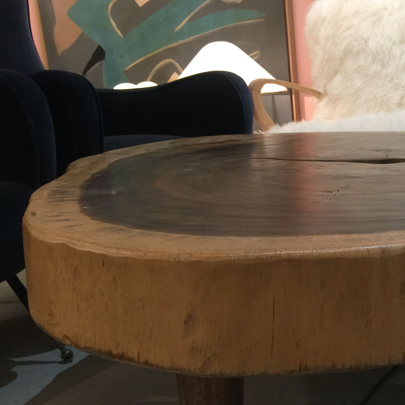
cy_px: 249
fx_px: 649
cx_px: 374
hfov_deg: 32.7
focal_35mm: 49
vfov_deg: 34.5
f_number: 2.2
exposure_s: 1/17
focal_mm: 4.15
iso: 40
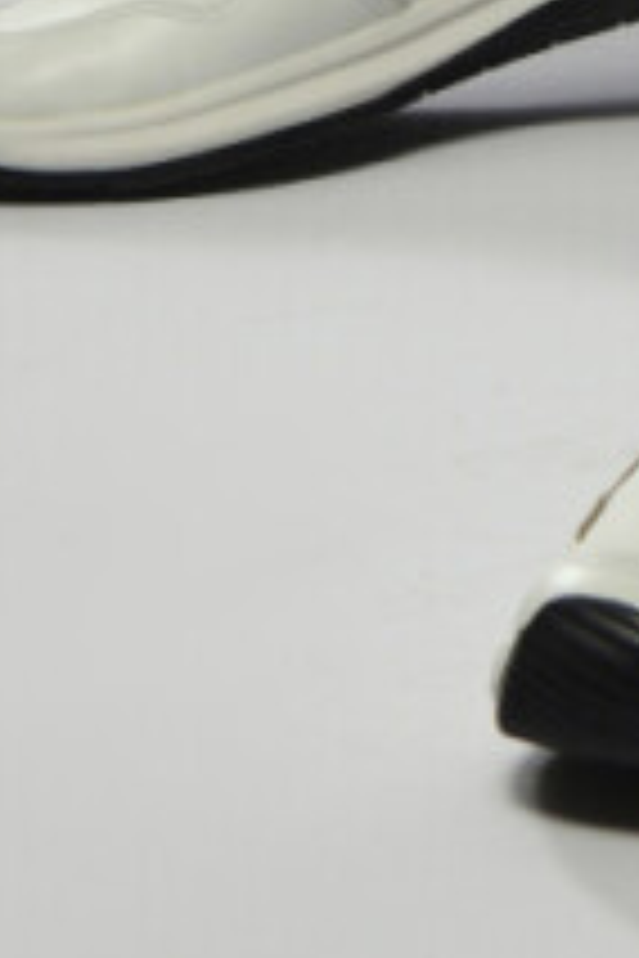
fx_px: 7188
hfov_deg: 4.9
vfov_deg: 7.1
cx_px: 1534
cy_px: -1493
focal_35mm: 270
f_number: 6.3
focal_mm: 48
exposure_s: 1/125
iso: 400
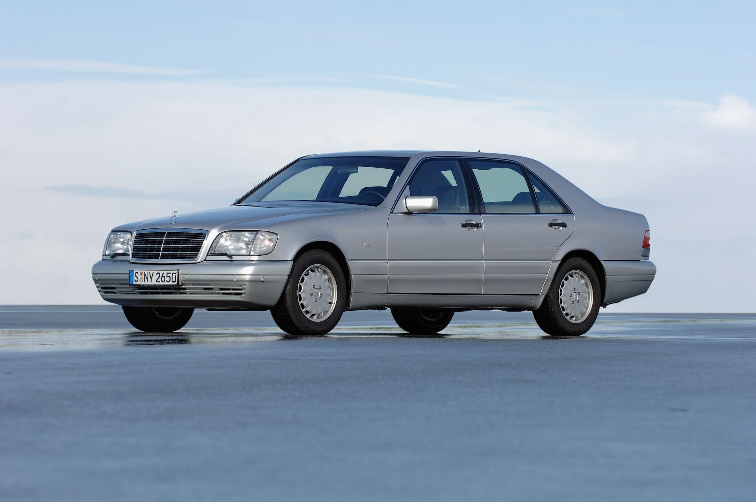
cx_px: 378
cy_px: 251
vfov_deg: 7.6
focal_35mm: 180
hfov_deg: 11.4
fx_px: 3776
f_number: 5.6
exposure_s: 1/200
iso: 100
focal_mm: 120
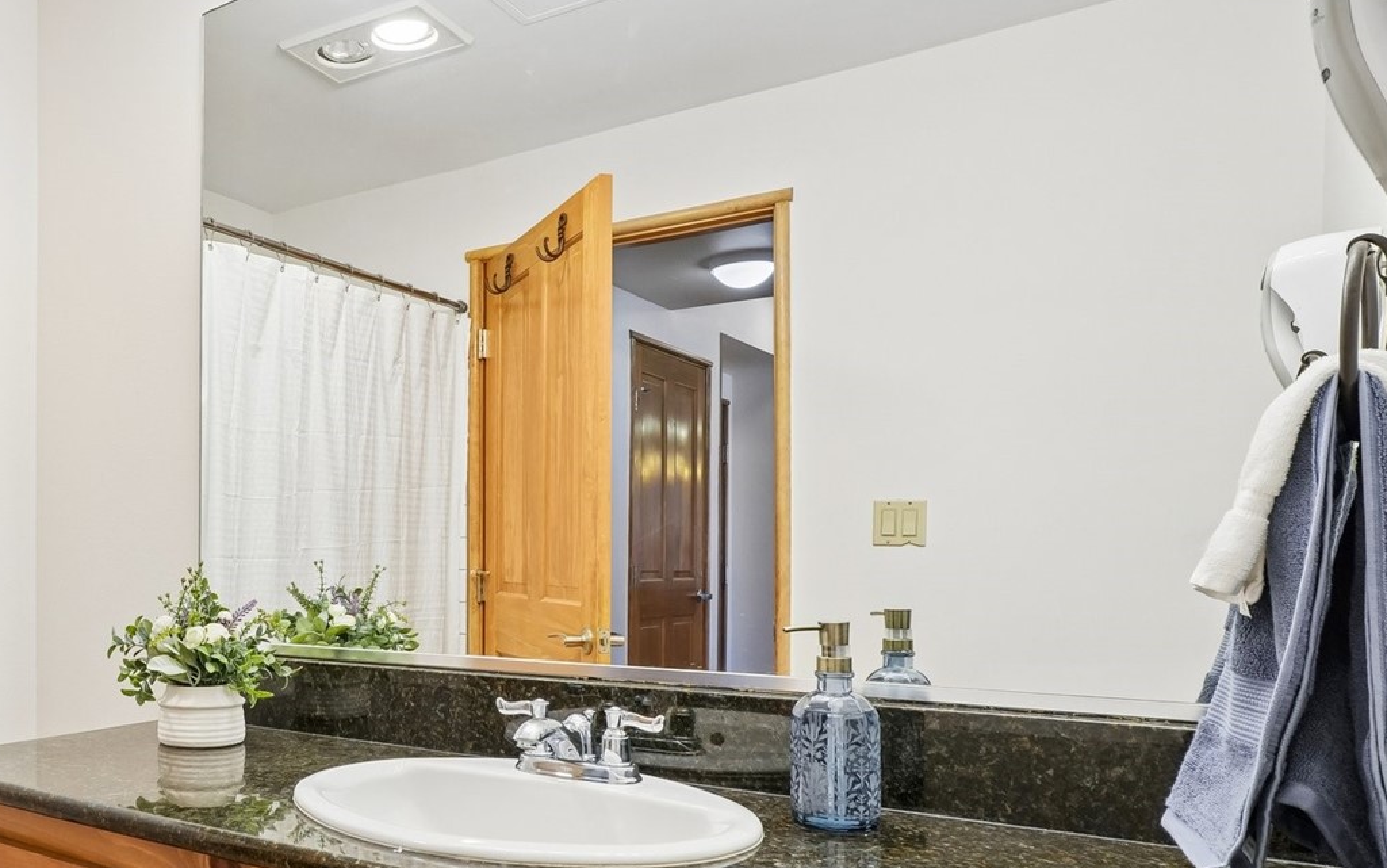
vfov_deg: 44.3
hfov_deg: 60.9
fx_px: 1053
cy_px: 555
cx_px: 265
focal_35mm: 28
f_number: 8
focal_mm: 11
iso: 400
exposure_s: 1/30
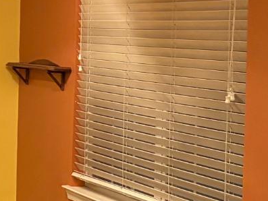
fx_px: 1038
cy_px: 40
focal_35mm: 134
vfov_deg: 11.0
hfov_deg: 11.8
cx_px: -386
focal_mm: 5.96
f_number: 1.6
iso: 400
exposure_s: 1/60
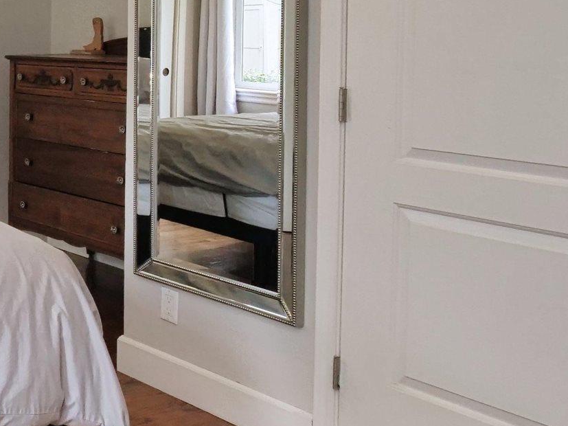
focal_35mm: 52
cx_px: -241
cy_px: 52
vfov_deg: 27.1
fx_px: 853
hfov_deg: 27.7
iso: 800
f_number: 5
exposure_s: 1/160
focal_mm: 7
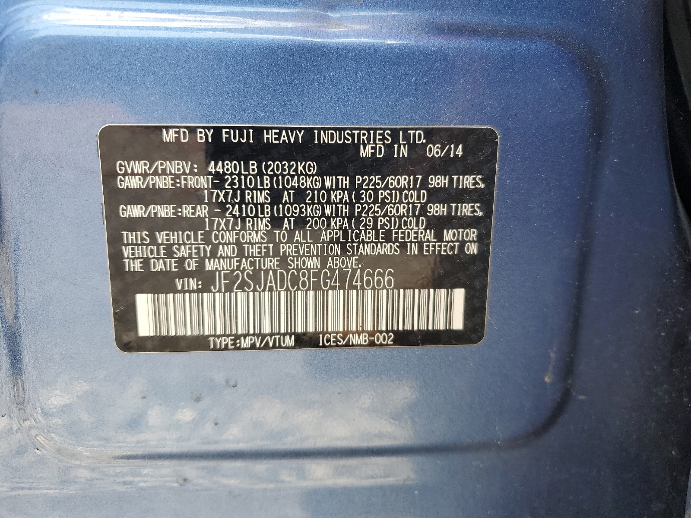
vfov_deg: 53.1
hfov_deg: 67.3
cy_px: 259
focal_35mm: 26
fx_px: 519
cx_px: 346
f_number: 1.5
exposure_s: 1/312
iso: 50
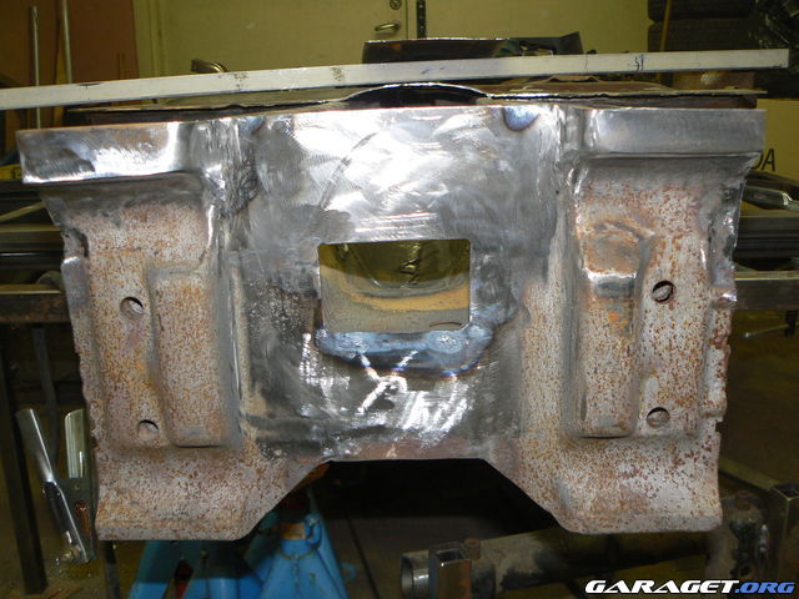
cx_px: 400
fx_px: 831
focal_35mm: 36
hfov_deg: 51.4
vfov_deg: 39.7
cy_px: 300
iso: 100
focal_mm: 6
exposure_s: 1/30
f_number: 2.8
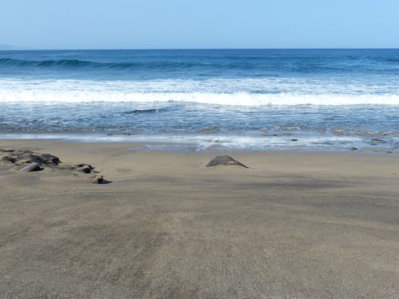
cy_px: 150
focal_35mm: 44
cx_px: 200
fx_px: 507
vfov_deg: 32.9
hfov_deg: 42.9
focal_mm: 7.8
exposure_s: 1/1000
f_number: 4
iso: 100
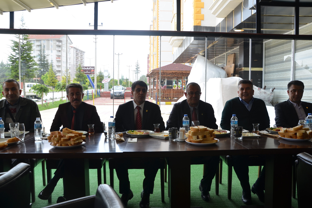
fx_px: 282
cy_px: 103
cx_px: 156
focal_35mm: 33
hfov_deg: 57.9
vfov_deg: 40.5
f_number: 7.1
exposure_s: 1/200
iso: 200
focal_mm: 21
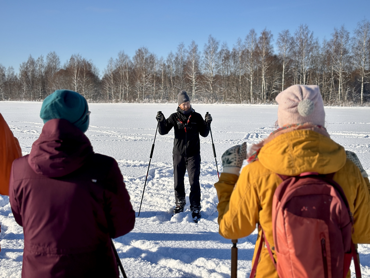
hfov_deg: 36.8
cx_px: 185
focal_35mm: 52
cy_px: 139
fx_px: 556
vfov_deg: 28.0
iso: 40
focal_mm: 5.96
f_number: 1.6
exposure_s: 1/3663
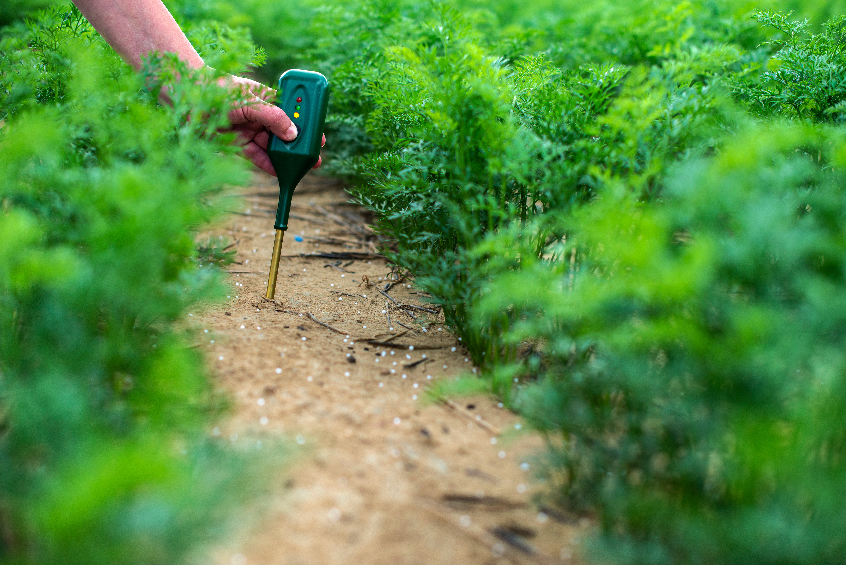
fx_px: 1175
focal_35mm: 50
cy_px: 282
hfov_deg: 39.6
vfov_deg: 27.0
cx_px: 423
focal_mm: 50
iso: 100
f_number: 2.2
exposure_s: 1/1000
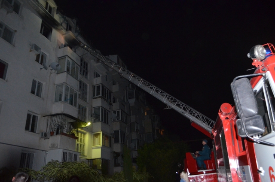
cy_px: 91
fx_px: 206
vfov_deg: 47.7
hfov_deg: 67.5
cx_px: 138
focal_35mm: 27
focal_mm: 18
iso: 3200
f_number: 3.5
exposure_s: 1/60
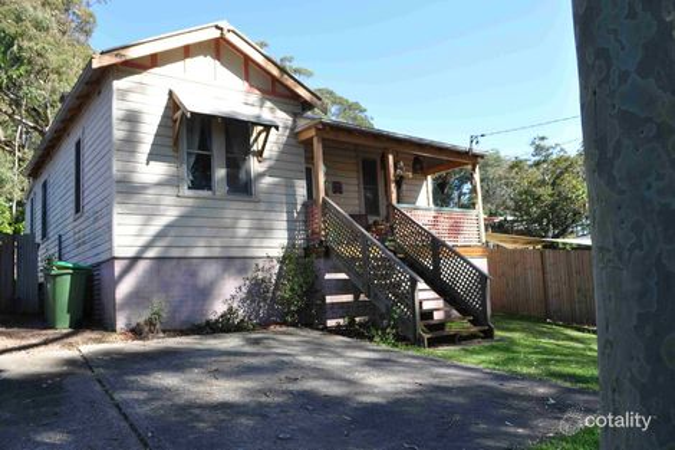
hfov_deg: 67.4
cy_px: 225
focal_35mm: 27
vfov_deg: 47.9
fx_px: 506
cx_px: 338
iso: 200
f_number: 6.3
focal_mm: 18
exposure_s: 1/160
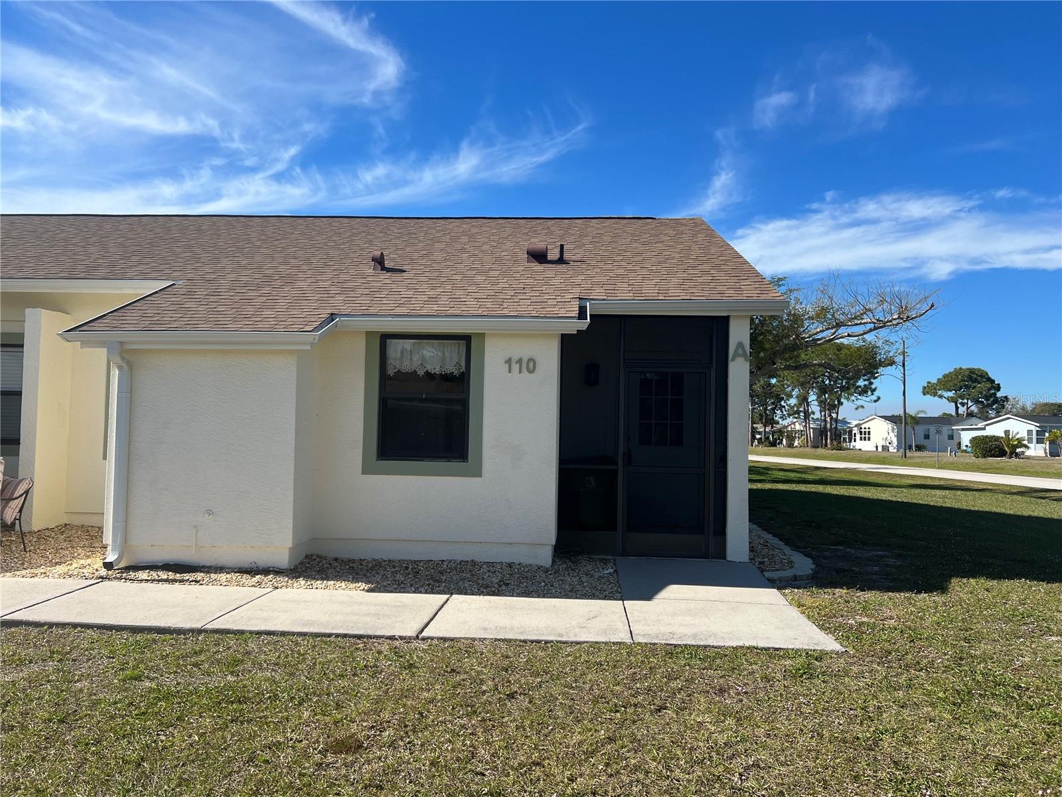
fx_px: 798
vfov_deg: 53.1
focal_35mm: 26
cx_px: 531
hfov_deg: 67.3
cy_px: 398
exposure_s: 1/4274
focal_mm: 5.7
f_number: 1.5
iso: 50
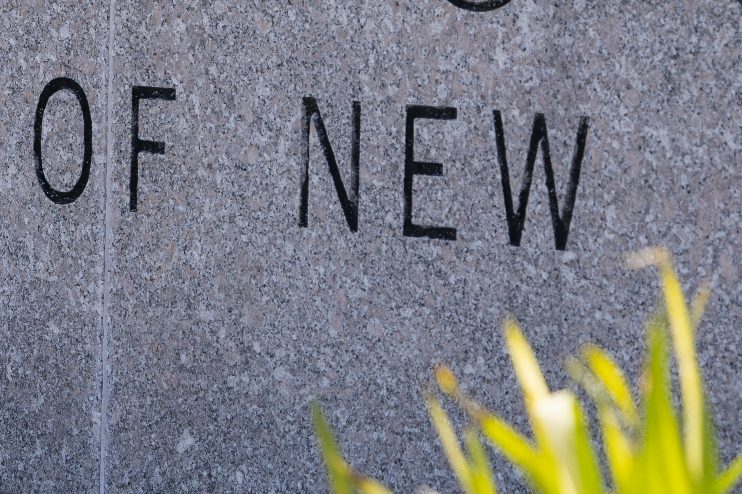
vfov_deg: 4.2
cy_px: -42
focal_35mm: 330
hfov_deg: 6.2
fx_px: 6801
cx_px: 185
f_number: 5.6
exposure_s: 1/400
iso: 200
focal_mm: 101
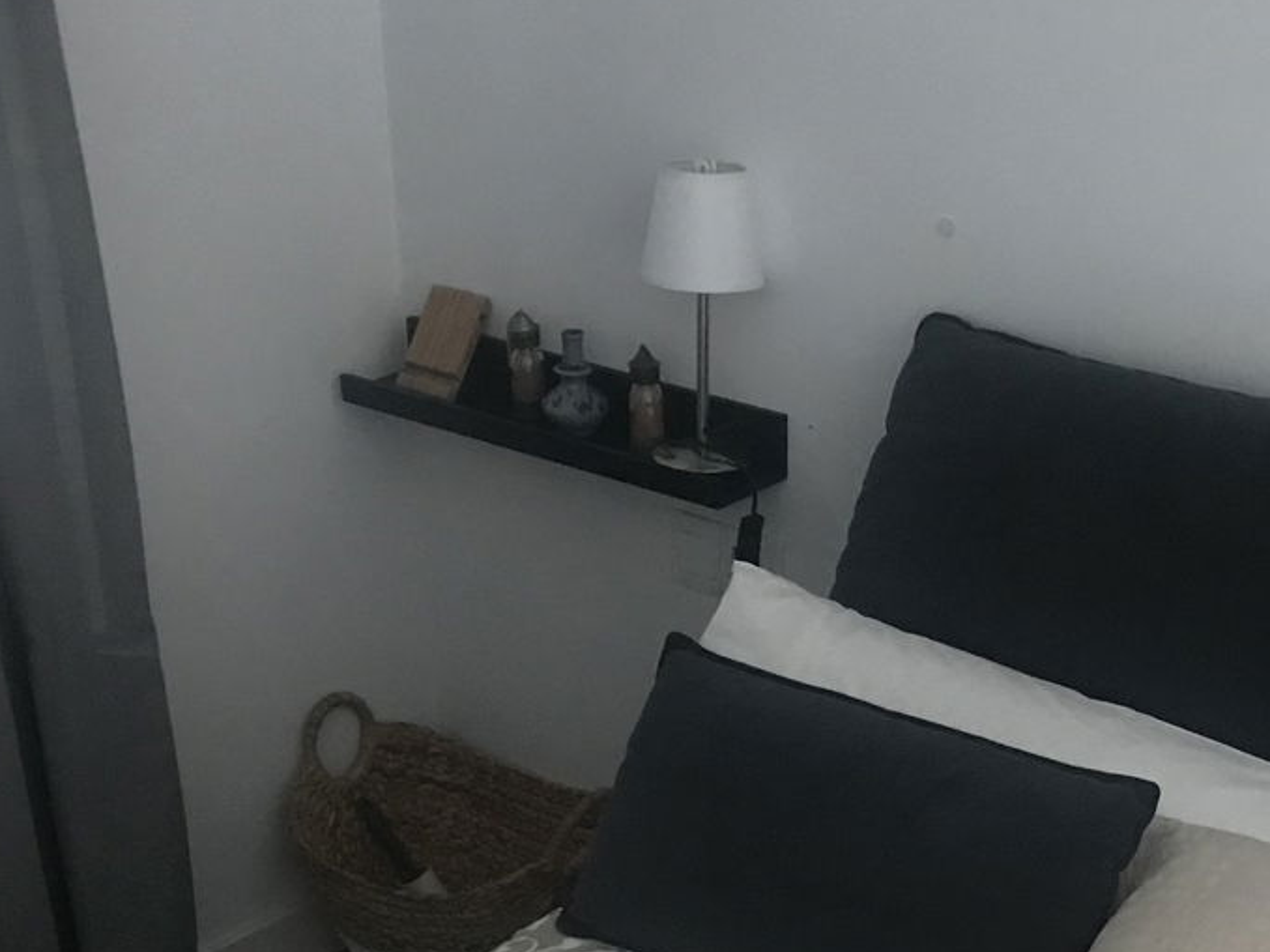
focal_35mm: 66
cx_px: 971
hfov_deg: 28.9
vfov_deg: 21.2
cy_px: 1036
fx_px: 2421
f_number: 1.8
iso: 100
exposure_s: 1/13
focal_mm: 3.99
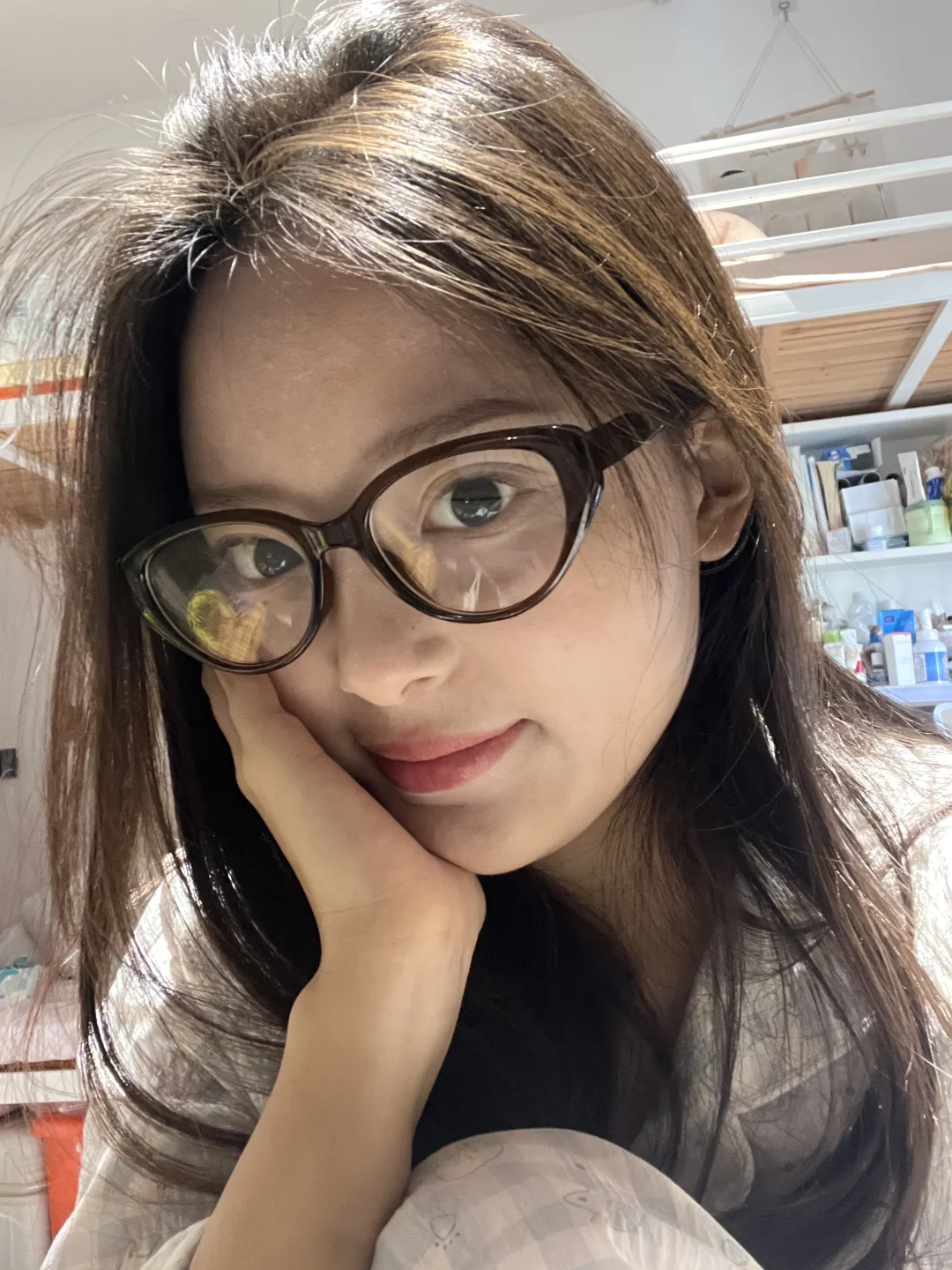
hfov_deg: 46.8
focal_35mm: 30
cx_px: 476
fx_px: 1100
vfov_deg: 60.0
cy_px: 635
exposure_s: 1/25
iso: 640
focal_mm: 2.71
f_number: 2.2
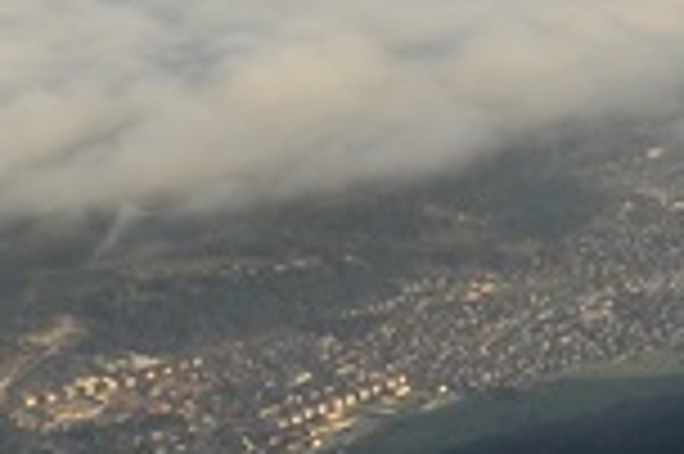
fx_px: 2486
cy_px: -76
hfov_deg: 15.2
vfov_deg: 10.3
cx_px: 794
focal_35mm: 131
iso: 250
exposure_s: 1/30
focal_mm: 20
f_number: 22
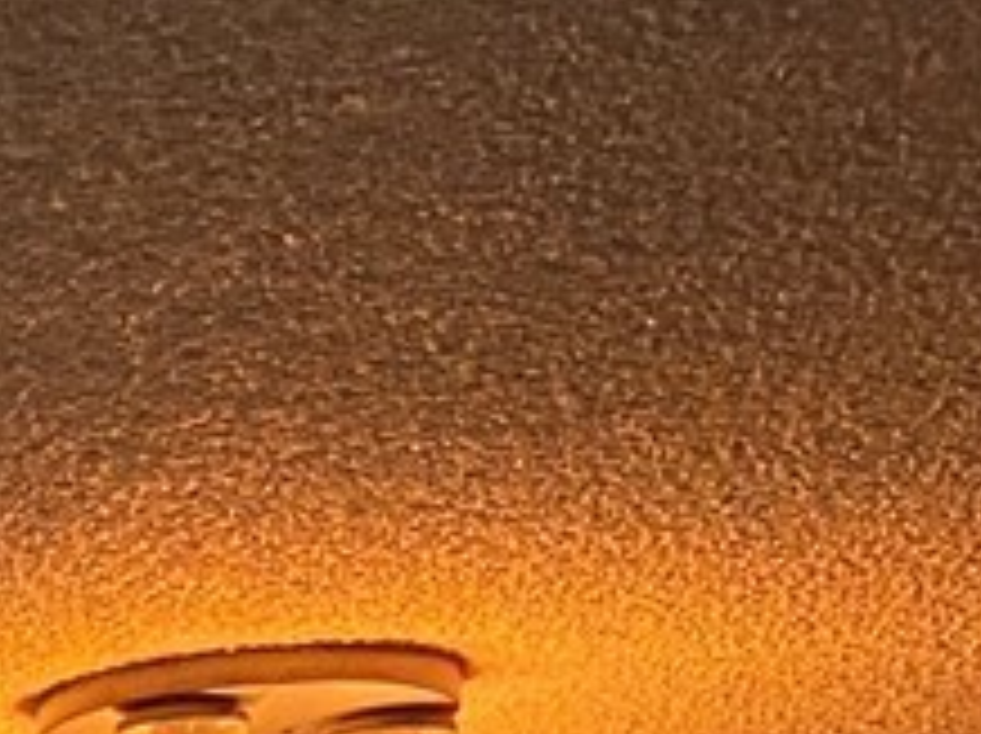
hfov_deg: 8.1
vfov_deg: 7.1
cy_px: 2049
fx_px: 5407
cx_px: -2403
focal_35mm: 191
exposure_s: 1/60
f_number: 1.8
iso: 125
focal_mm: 4.25
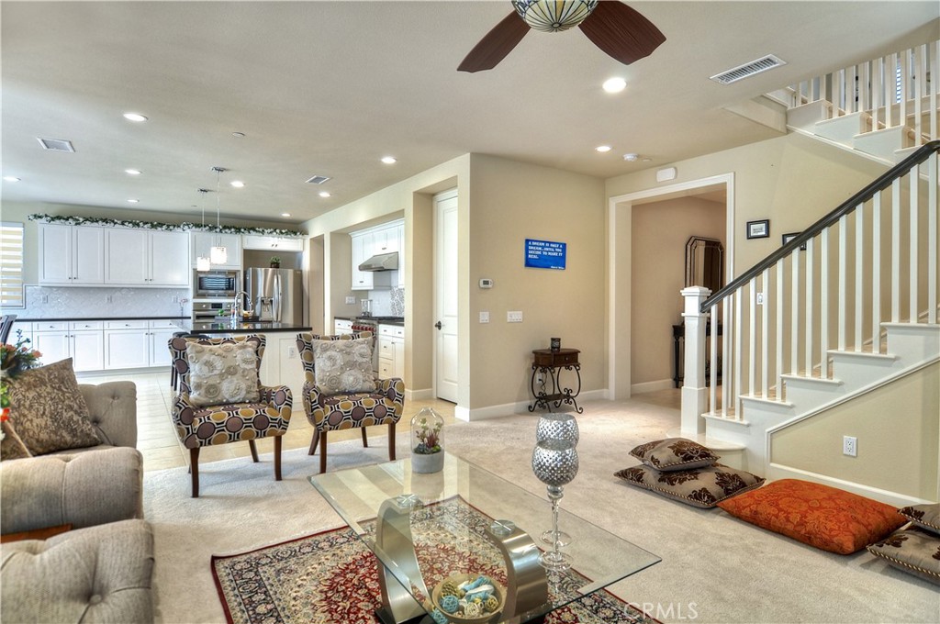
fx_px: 469
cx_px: 470
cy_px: 312
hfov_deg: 90.1
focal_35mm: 18
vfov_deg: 67.2
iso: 125
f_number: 7.1
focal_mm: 12
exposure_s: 1/5
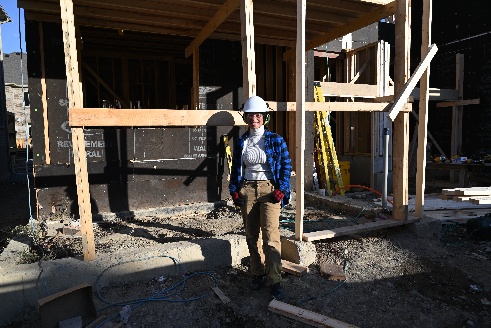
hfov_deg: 73.7
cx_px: 246
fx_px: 327
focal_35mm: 24
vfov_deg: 53.2
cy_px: 164
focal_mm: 24
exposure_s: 1/320
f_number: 6.3
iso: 100
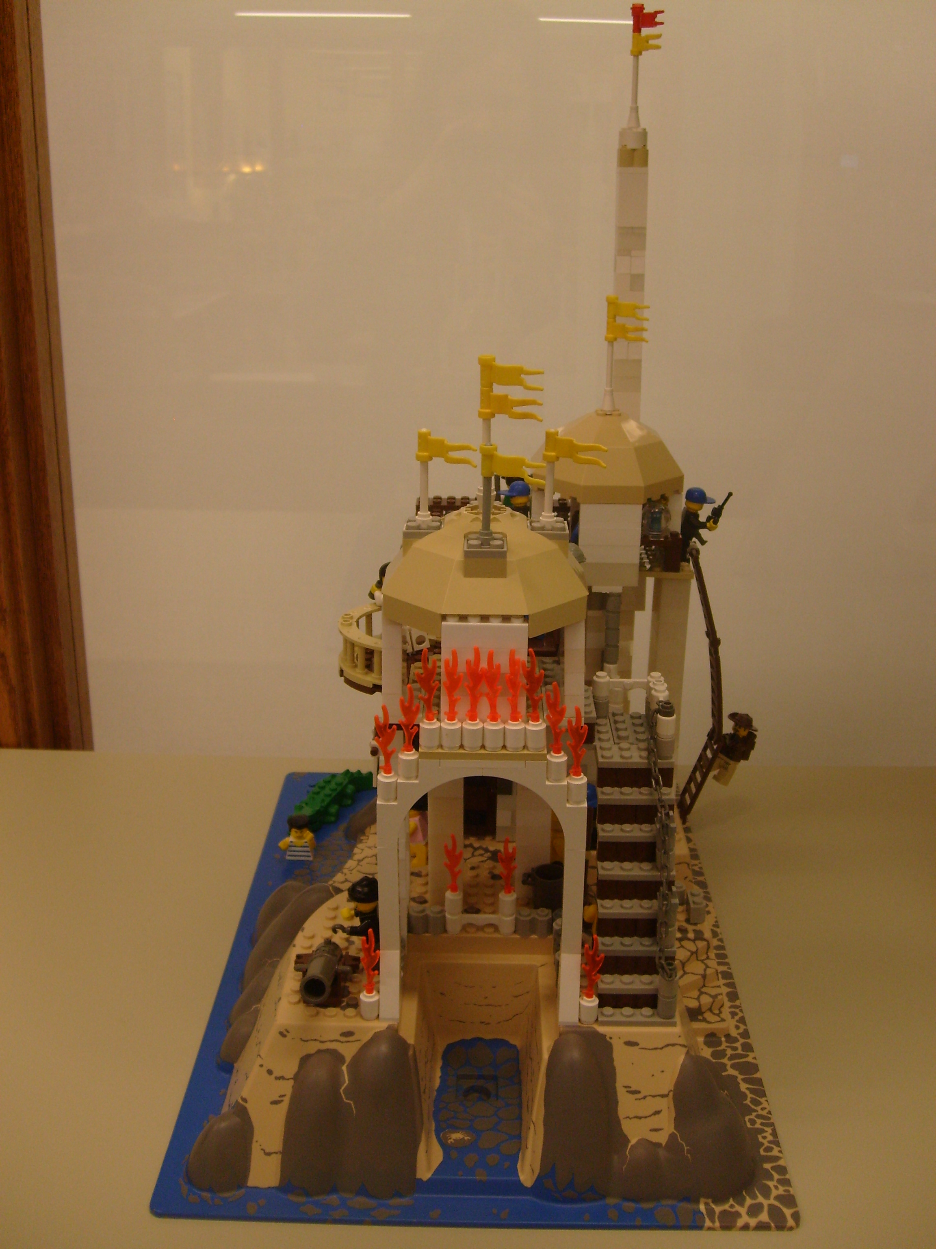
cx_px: 468
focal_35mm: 35
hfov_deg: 40.7
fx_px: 1262
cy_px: 624
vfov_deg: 52.6
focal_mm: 5.8
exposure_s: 1/45
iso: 100
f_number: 2.8
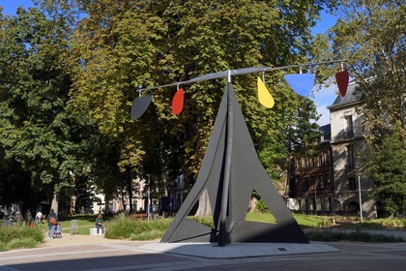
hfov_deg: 41.1
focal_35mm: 48
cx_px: 203
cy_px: 136
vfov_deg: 28.1
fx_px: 541
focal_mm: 48
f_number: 10
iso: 200
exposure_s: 1/320
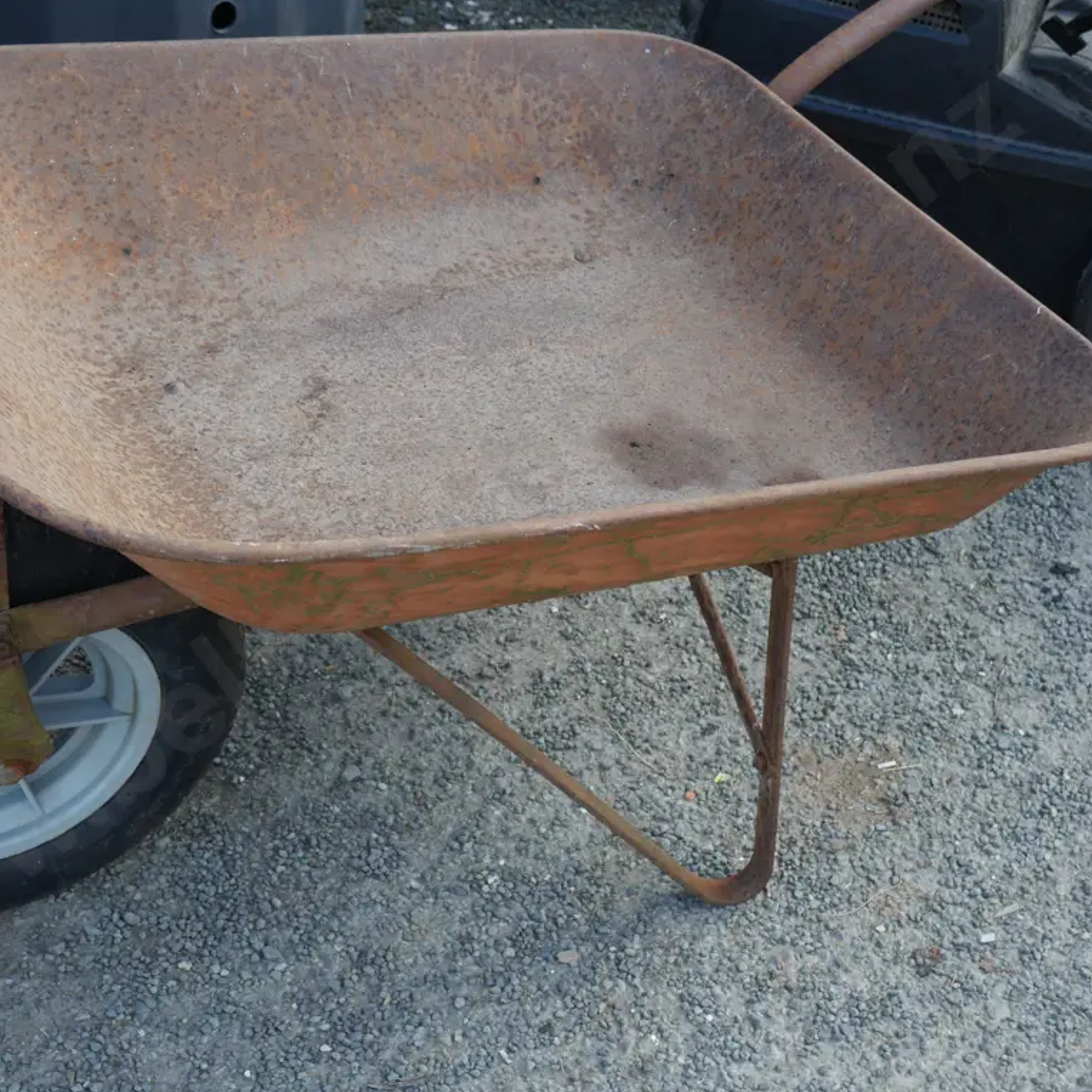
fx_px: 2034
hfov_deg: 29.9
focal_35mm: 57
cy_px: 546
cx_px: 418
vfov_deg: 30.0
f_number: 5.6
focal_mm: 24
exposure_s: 1/60
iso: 200
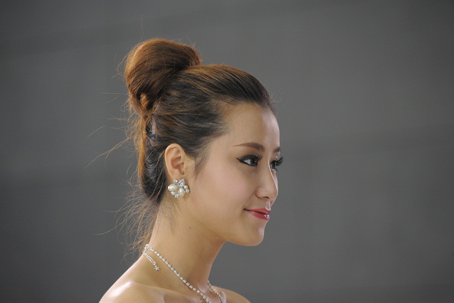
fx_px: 3810
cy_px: 151
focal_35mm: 302
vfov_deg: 4.6
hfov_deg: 6.8
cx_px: 226
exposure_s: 1/50
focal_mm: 300
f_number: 5.6
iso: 1600
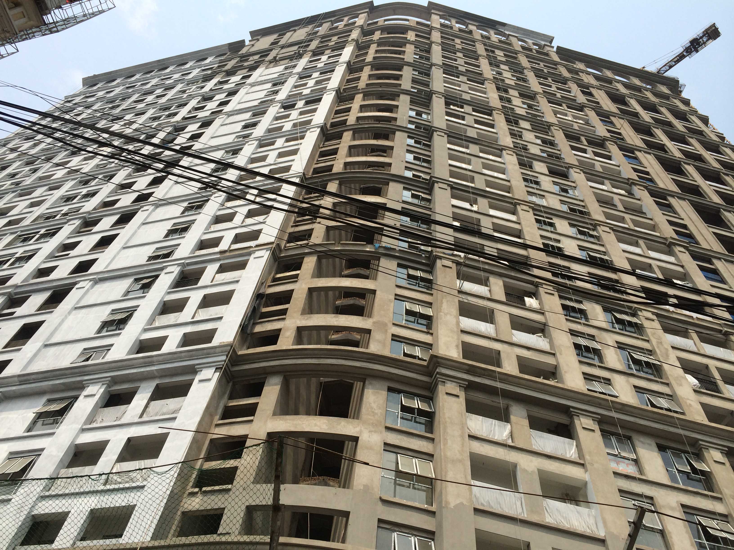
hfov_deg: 60.0
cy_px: 275
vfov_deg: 46.8
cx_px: 367
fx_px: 636
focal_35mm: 30
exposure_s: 1/3165
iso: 40
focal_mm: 4.12
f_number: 2.2
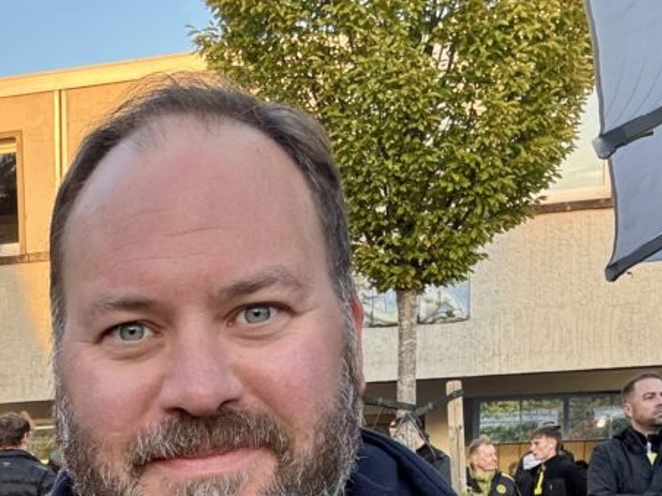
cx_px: 56
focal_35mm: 61
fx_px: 1167
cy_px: 591
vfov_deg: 22.2
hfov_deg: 30.2
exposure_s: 1/100
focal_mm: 2.69
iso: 50
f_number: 1.9
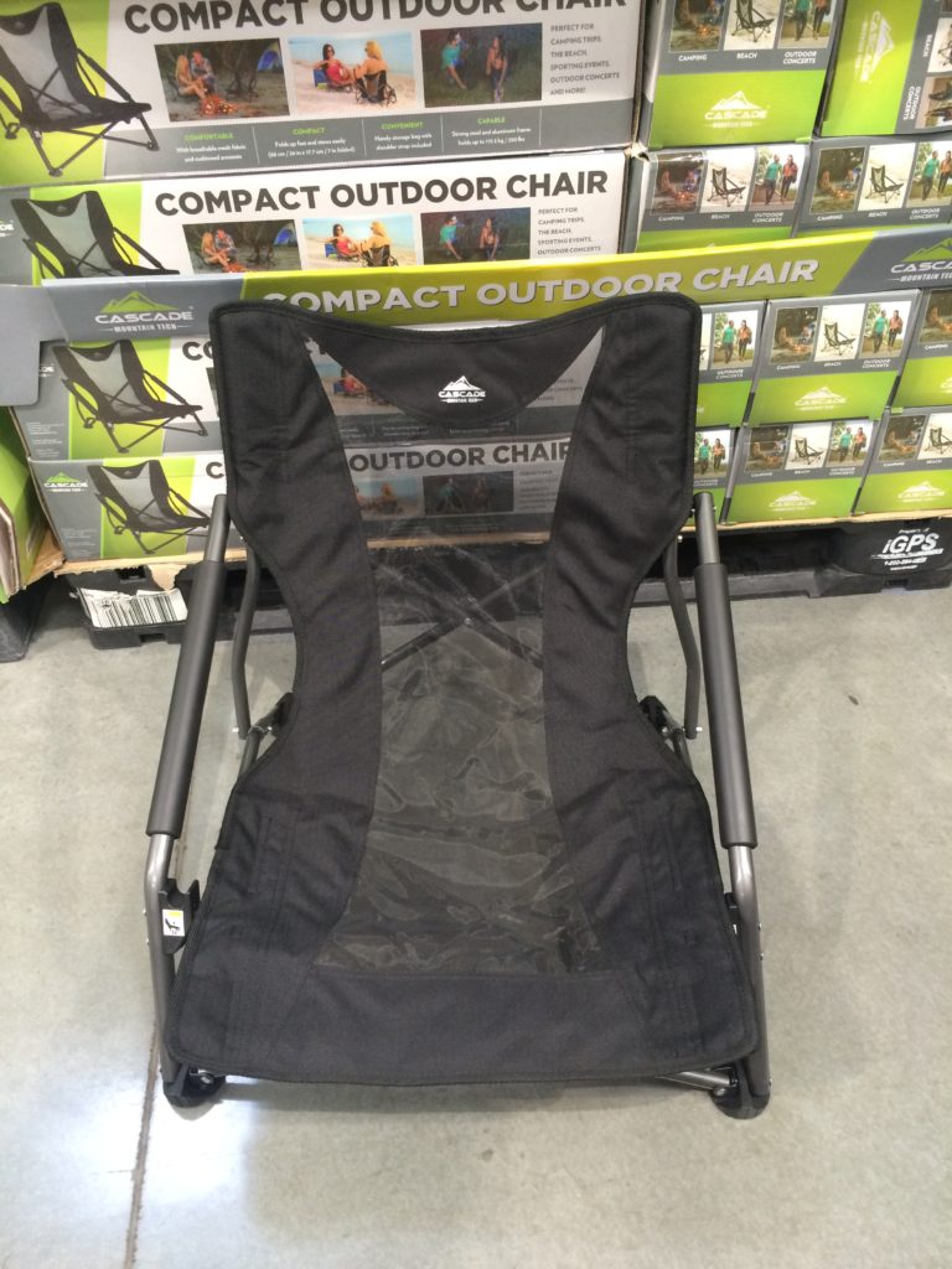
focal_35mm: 29
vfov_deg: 61.7
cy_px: 634
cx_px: 476
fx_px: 1063
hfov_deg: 48.2
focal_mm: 4.15
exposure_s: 1/33
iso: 160
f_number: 2.2
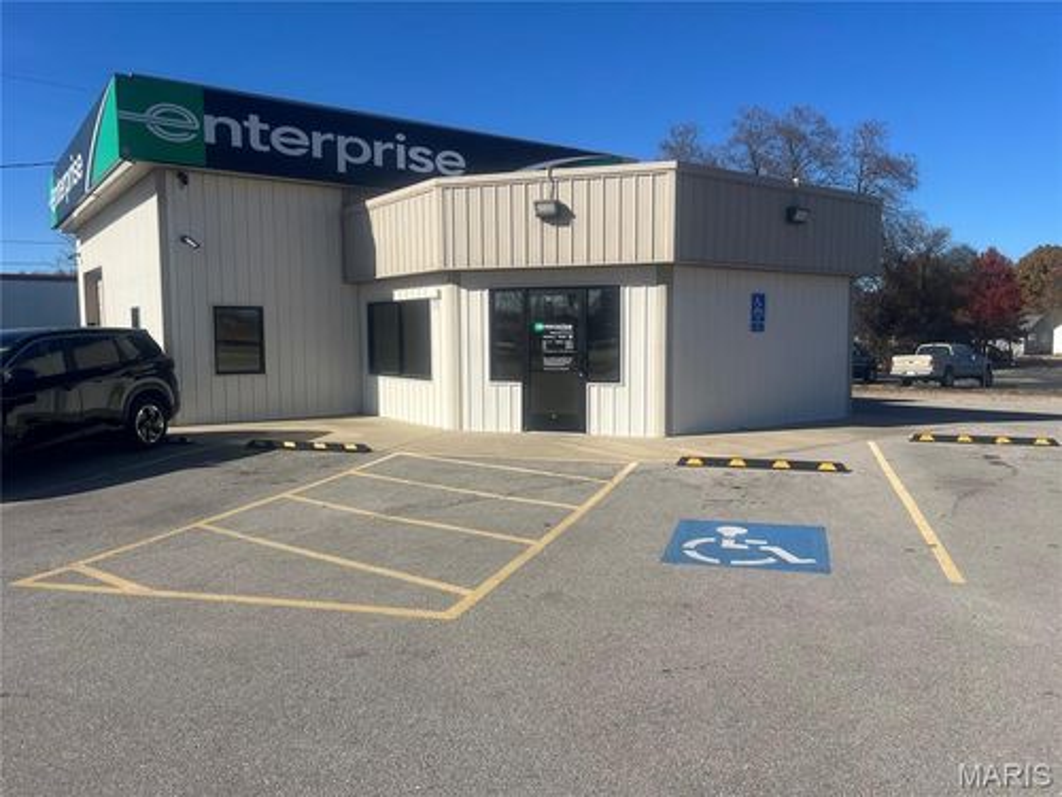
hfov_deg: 67.3
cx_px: 531
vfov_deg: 53.1
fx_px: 798
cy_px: 398
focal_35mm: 26
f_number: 1.5
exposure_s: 1/6211
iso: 50
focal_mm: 5.7
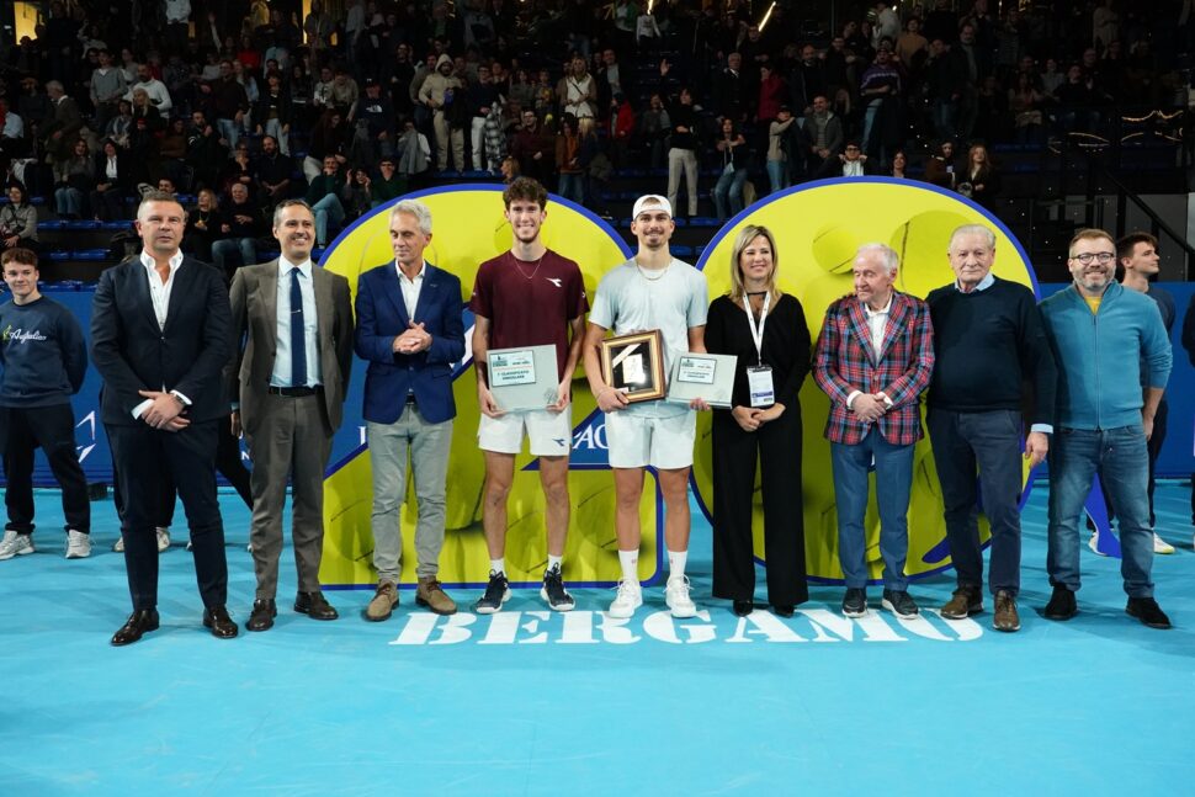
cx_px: 598
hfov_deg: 58.7
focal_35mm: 32
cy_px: 398
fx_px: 1062
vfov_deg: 41.1
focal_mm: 32
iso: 6400
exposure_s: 1/500
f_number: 5.6
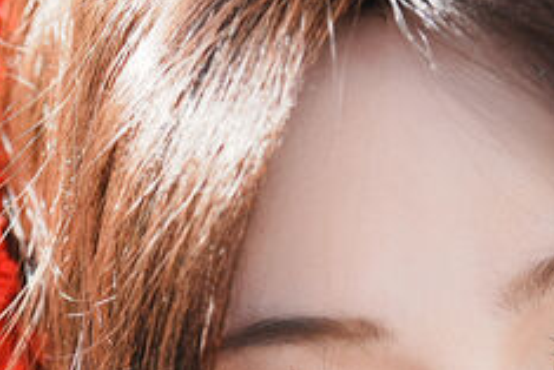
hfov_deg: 8.1
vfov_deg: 5.3
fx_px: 3926
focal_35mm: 255
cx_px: 97
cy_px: 648
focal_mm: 50
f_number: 2.2
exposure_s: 1/500
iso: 160
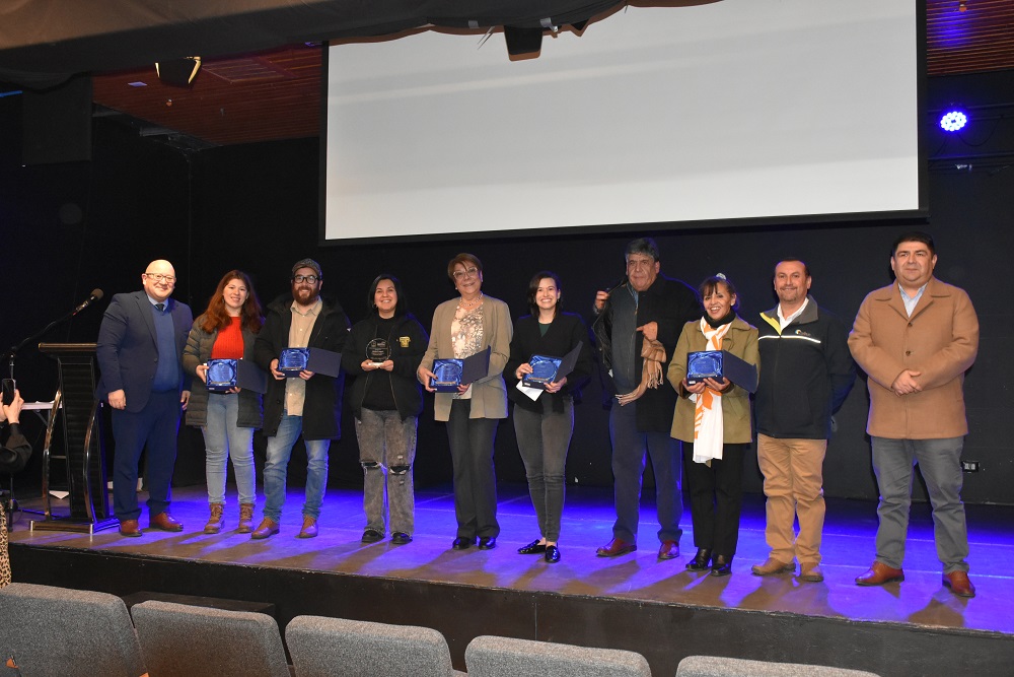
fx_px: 972
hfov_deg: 55.1
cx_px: 507
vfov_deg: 38.4
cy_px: 338
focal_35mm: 34
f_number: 7.1
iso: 3200
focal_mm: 23
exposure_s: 1/60
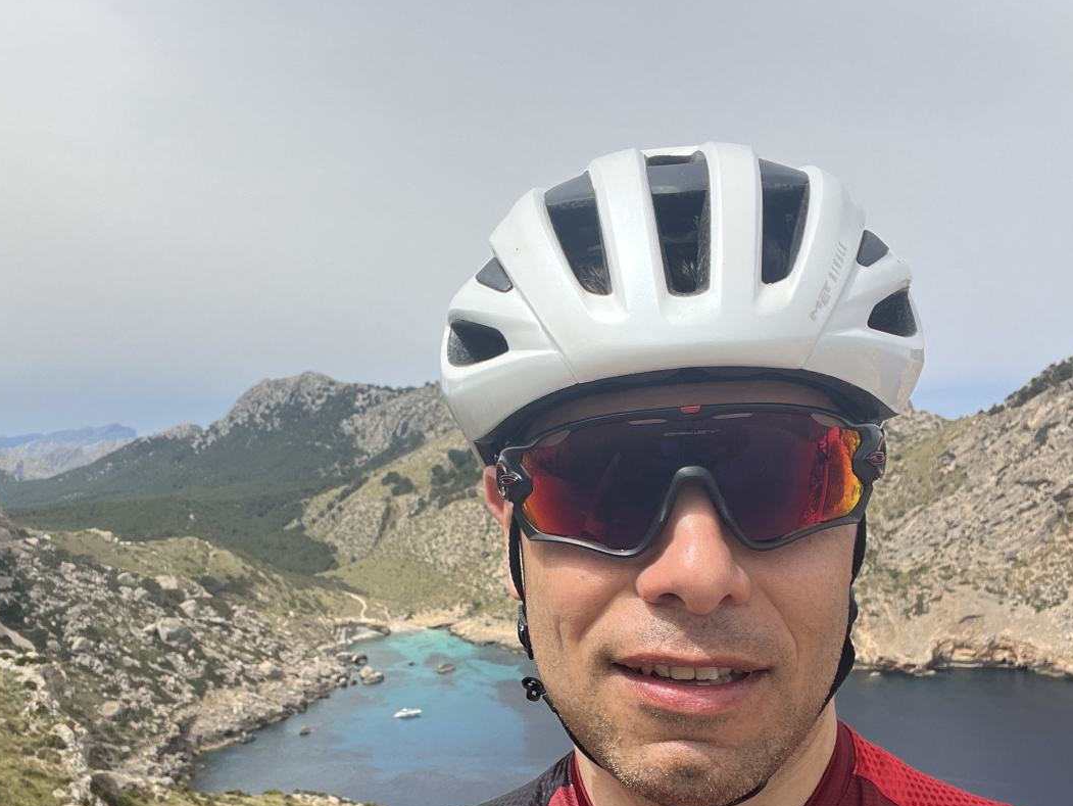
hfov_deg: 52.6
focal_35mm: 35
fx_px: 1085
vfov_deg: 39.9
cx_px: 530
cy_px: 575
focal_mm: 2.71
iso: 32
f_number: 2.2
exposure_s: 1/552
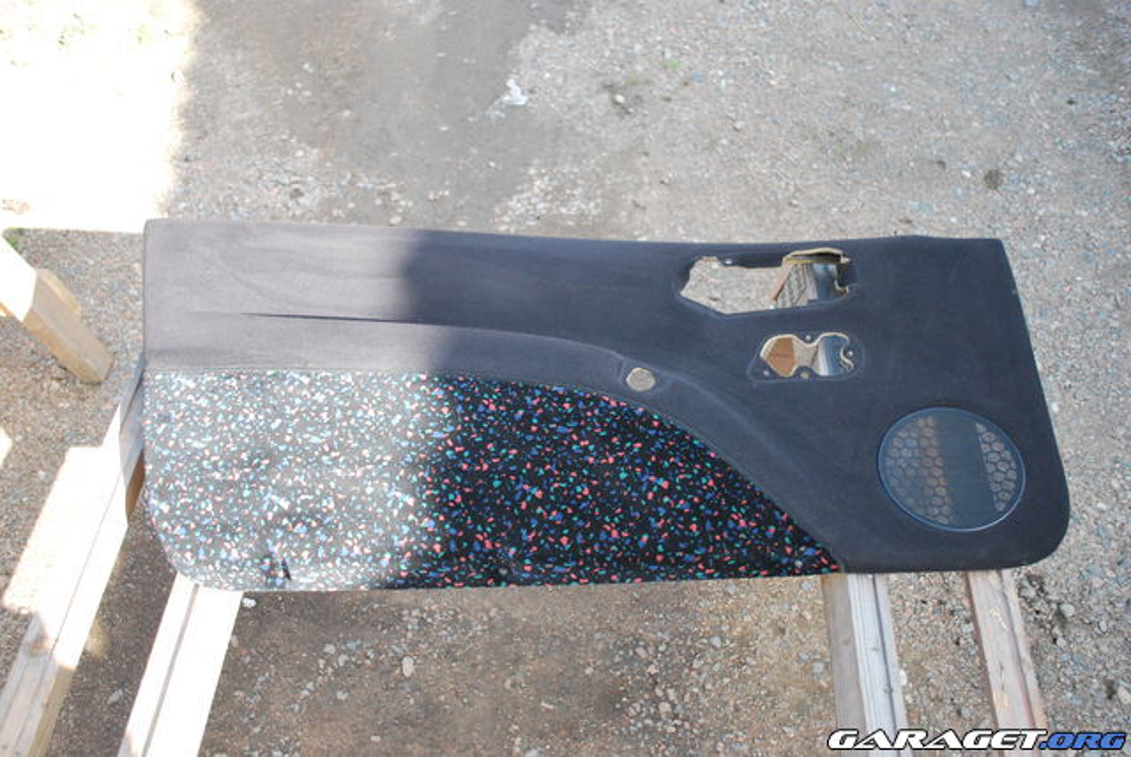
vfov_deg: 40.0
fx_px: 1038
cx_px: 566
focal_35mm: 33
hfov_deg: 57.2
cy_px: 378
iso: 720
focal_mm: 22
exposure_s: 1/500
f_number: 4
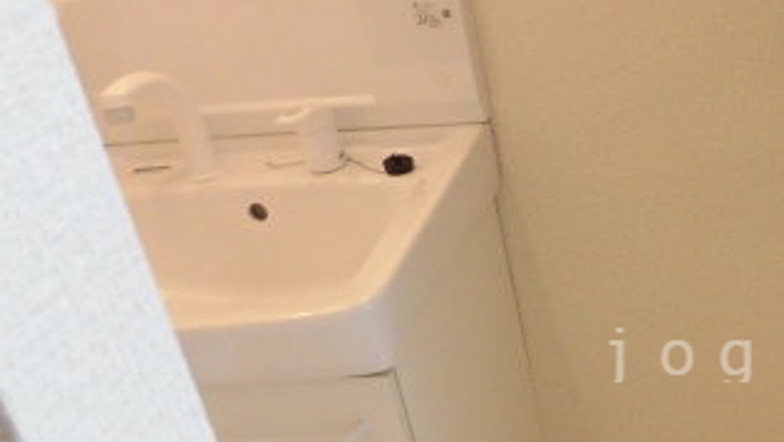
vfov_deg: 22.4
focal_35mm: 53
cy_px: 353
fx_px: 1102
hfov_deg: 35.6
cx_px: 774
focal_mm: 4.3
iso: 200
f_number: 3.1
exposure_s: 1/60
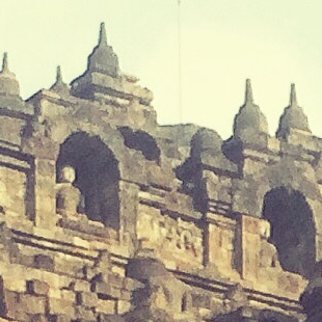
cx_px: 447
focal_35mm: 270
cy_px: 656
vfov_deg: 6.3
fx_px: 2842
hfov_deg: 6.4
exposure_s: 1/684
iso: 32
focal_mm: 4.15
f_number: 2.2
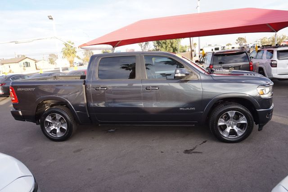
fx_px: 192
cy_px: 96
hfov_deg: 73.8
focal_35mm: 24
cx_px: 144
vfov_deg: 53.1
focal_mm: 16
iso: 100
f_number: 5.6
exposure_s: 1/80
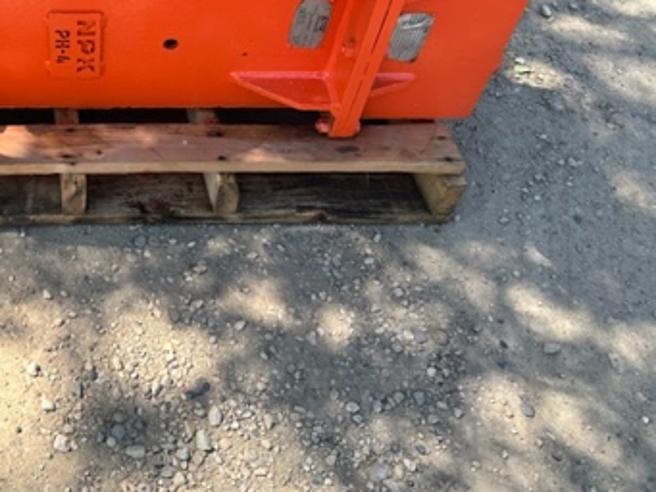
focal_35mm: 45
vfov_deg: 31.1
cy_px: 71
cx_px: 90
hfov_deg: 39.6
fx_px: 853
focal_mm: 6.86
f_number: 1.78
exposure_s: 1/903
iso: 80
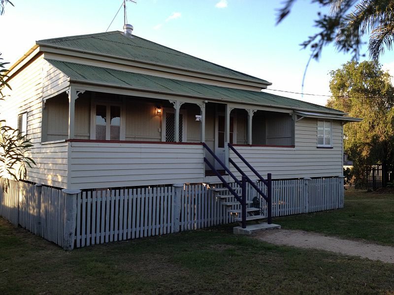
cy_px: 148
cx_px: 197
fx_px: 398
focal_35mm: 35
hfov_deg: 52.6
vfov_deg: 40.7
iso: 50
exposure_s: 1/229
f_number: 2.4
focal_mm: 4.28
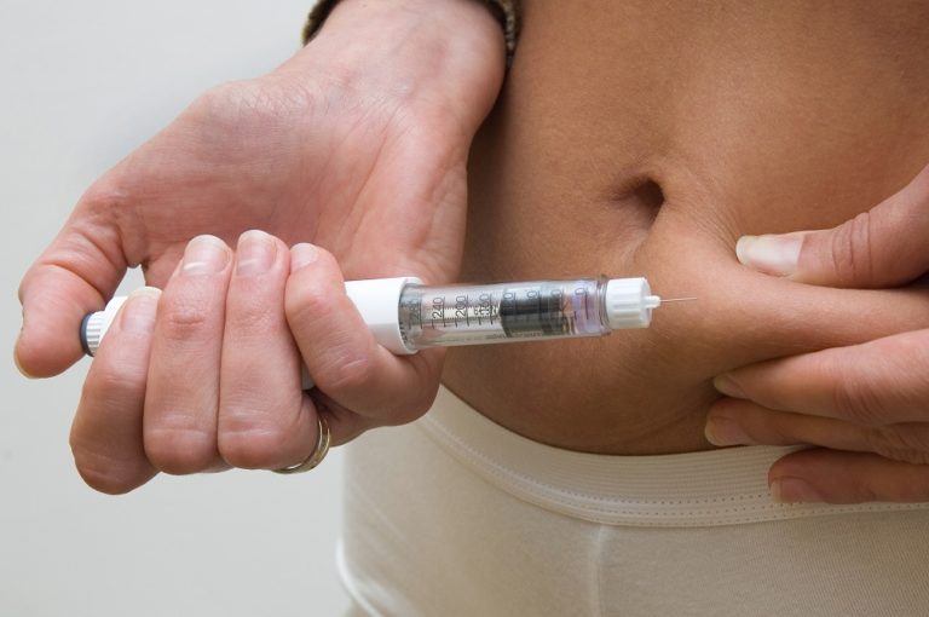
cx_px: 464
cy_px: 308
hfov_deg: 27.0
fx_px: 1933
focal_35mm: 75
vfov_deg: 18.1
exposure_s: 1/160
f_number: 9
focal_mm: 50
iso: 200
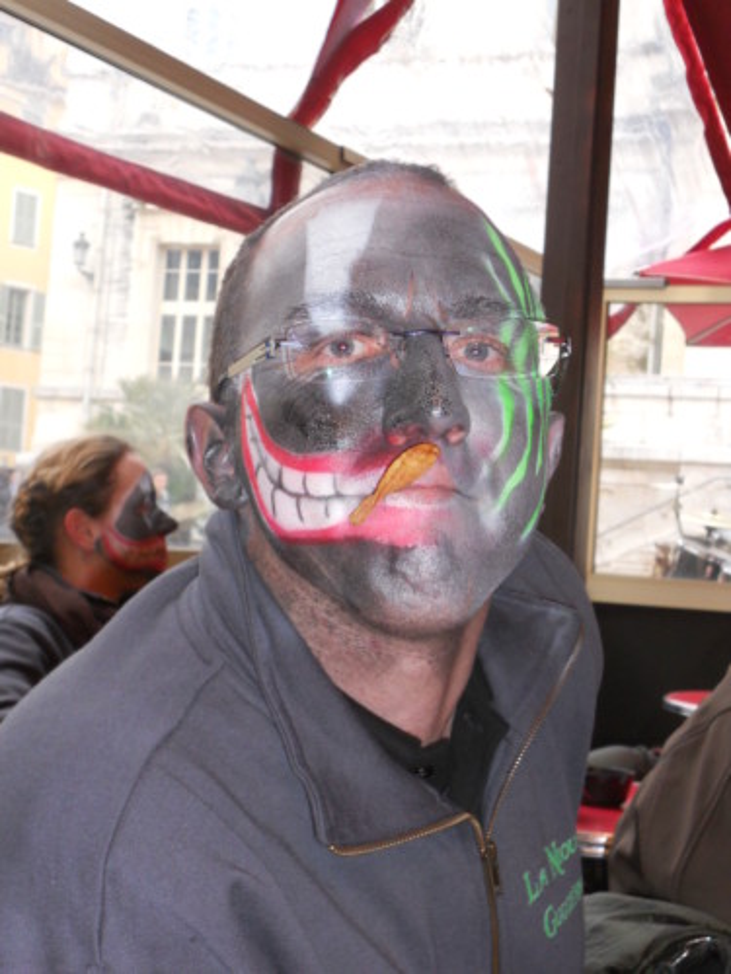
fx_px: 1830
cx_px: 366
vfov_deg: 29.8
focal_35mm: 65
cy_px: 487
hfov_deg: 22.6
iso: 250
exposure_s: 1/30
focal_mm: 11.7
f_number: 5.3
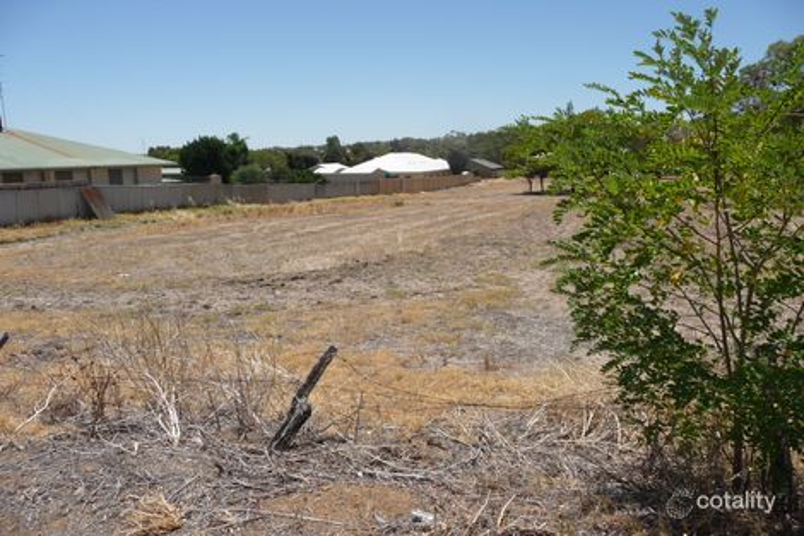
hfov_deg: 65.5
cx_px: 402
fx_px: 625
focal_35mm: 28
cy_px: 268
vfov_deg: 46.4
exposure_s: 1/320
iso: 100
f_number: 8
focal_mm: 4.7
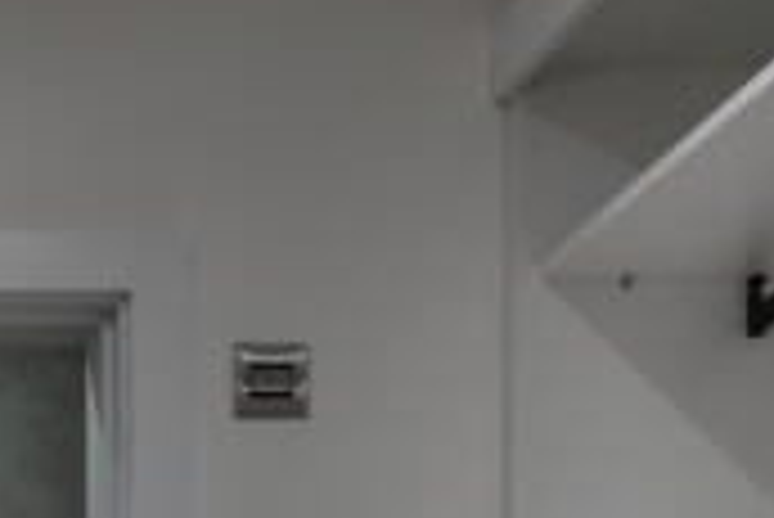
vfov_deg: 10.5
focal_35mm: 119
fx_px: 2561
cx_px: -441
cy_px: 1083
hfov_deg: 15.6
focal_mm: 13.2
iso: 125
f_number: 8
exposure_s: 1/10
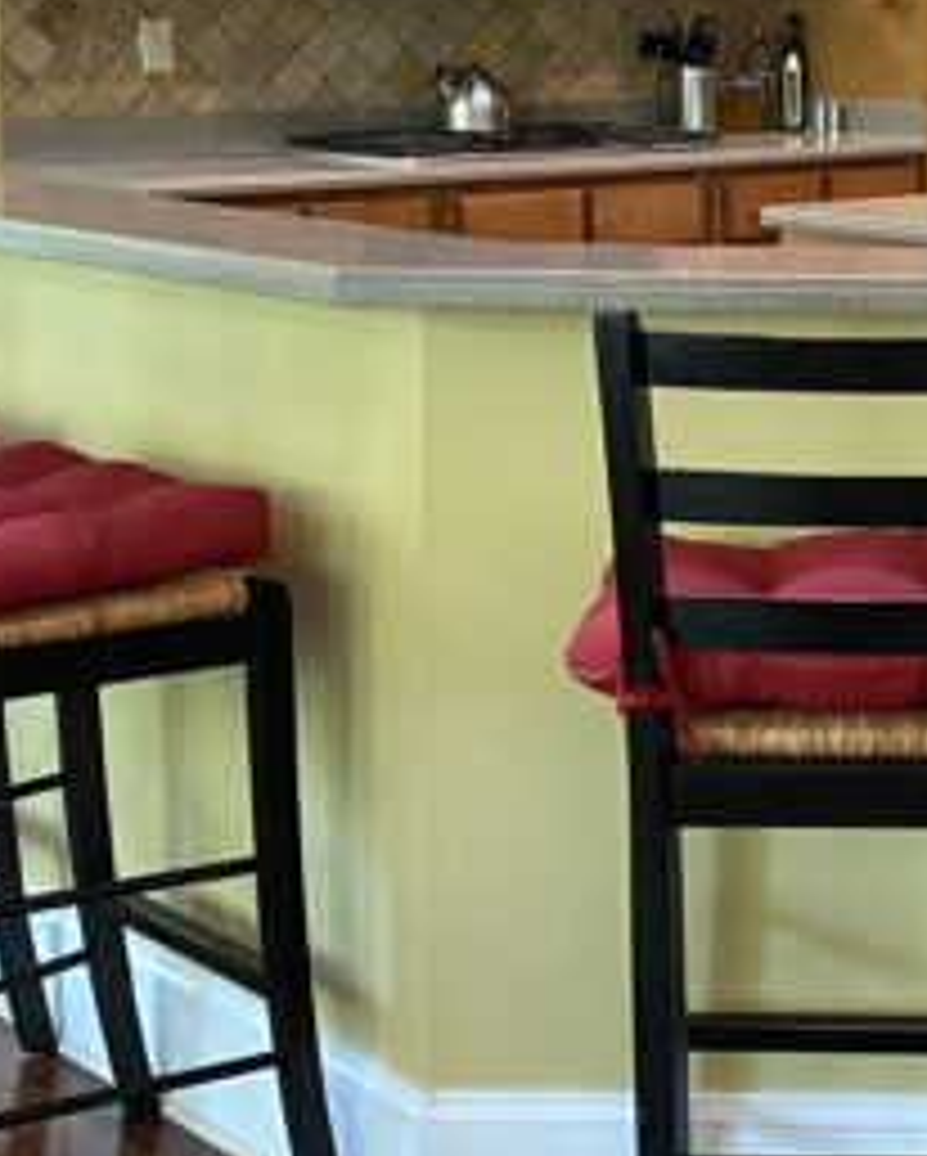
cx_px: 976
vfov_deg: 23.9
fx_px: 2706
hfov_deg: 18.8
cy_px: 315
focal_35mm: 79
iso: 500
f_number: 1.8
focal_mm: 4.25
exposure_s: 1/40
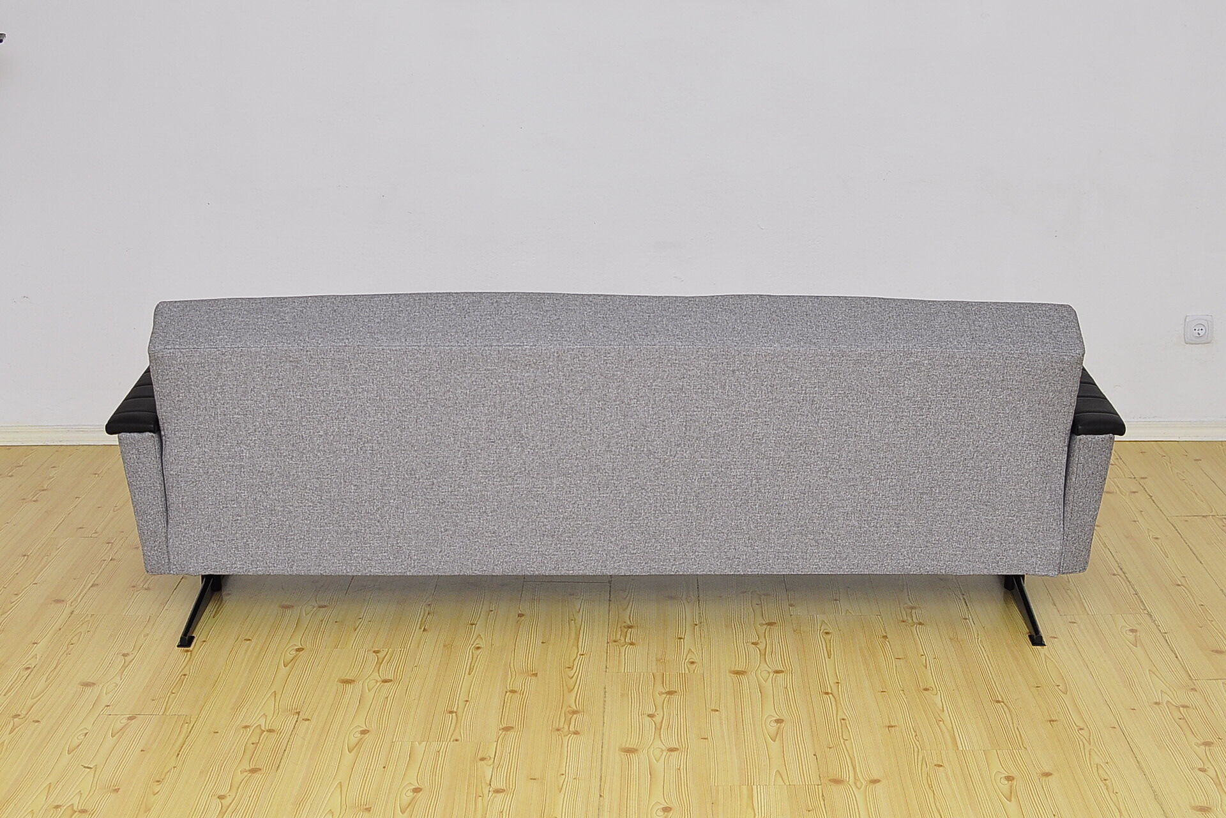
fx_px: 1788
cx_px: 613
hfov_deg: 37.9
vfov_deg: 25.8
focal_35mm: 52
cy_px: 409
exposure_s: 1/160
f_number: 5.6
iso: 400
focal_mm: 35
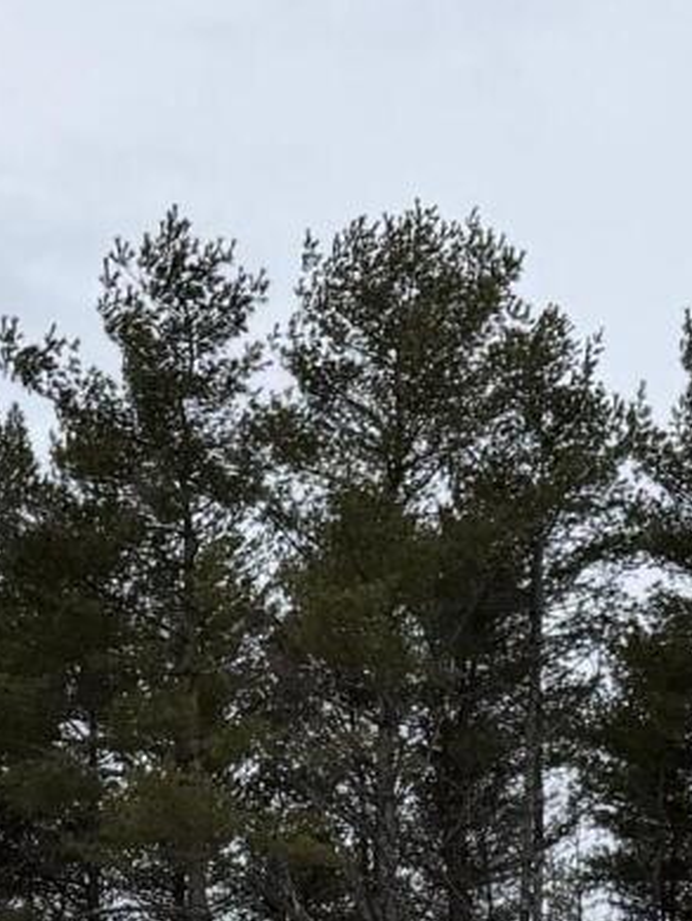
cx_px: 132
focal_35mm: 123
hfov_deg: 12.0
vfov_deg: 13.7
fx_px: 3275
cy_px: 1825
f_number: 1.78
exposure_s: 1/1122
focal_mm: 6.76
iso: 80
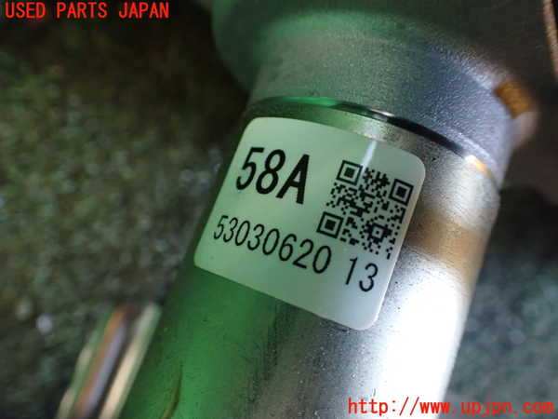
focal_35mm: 30
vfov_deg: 46.8
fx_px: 484
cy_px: 210
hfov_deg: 60.0
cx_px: 279
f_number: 2.3
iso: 1000
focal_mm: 5.4
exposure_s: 1/30
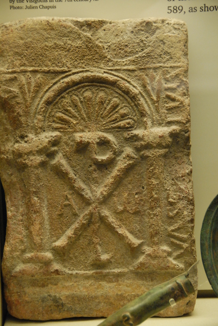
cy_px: 163
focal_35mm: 120
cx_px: 109
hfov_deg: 11.5
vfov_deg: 17.0
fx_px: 1086
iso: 1250
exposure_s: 1/30
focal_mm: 80
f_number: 5
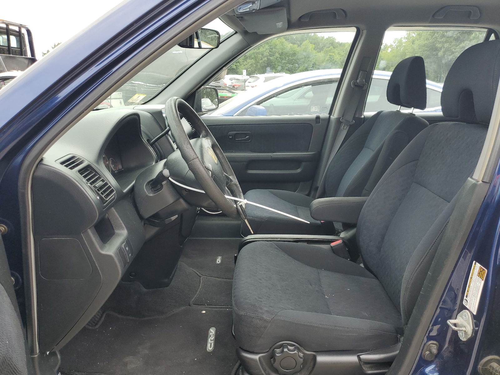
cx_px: 250
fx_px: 376
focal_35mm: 26
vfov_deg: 53.1
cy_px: 188
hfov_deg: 67.3
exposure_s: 1/500
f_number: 1.5
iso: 50
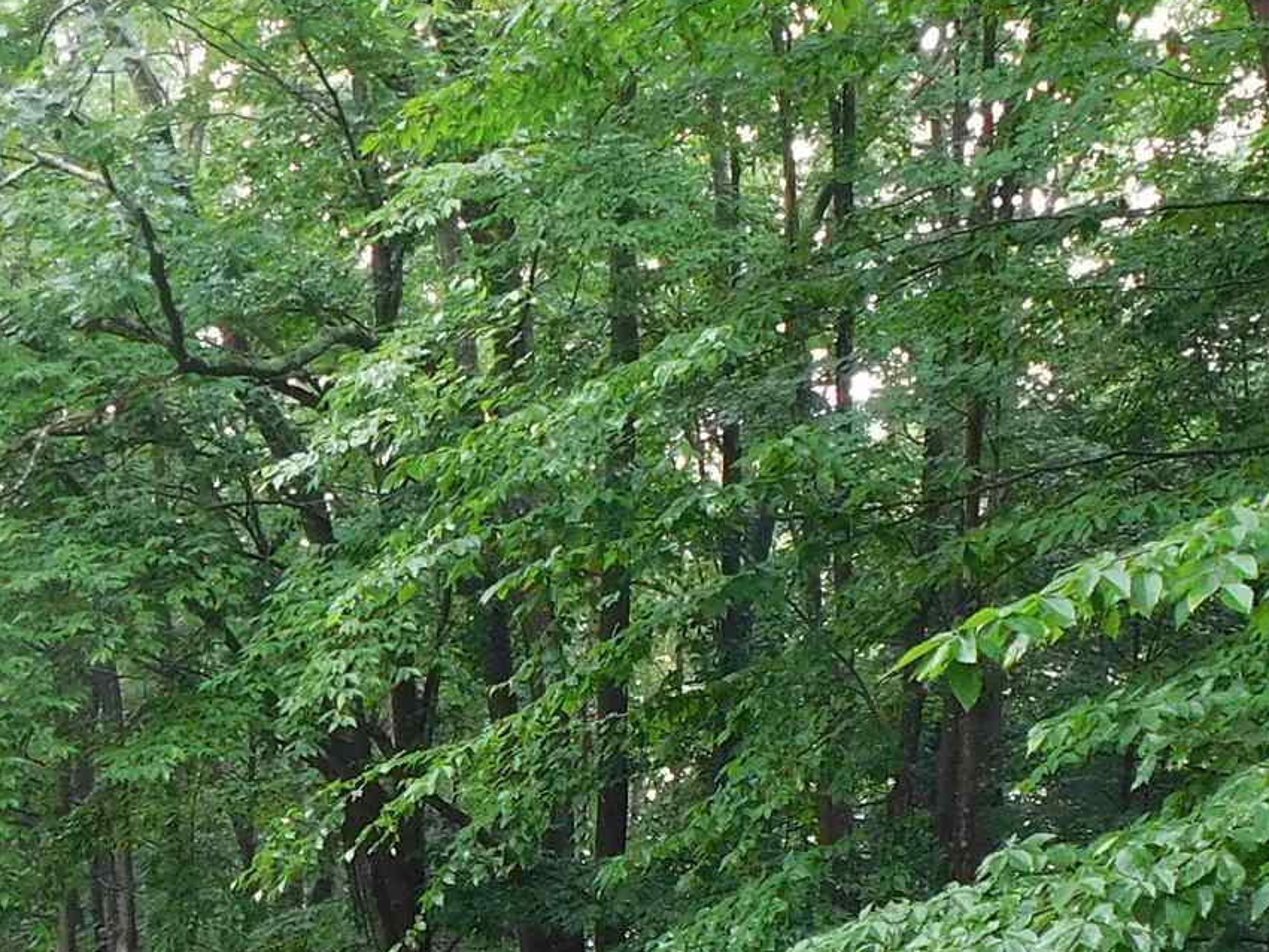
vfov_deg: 17.6
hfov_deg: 23.5
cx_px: 713
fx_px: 3042
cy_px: 816
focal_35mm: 83
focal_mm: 4
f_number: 3
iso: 180
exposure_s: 1/30
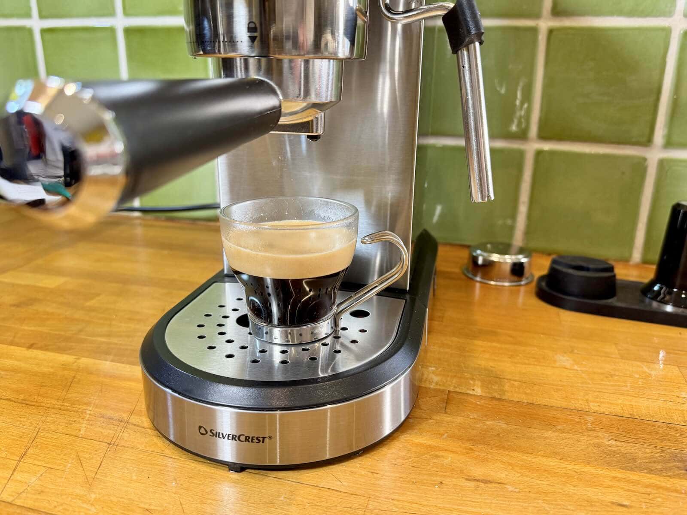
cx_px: 344
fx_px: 476
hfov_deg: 71.6
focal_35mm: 24
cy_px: 258
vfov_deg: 56.8
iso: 200
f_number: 1.78
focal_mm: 6.76
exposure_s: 1/96
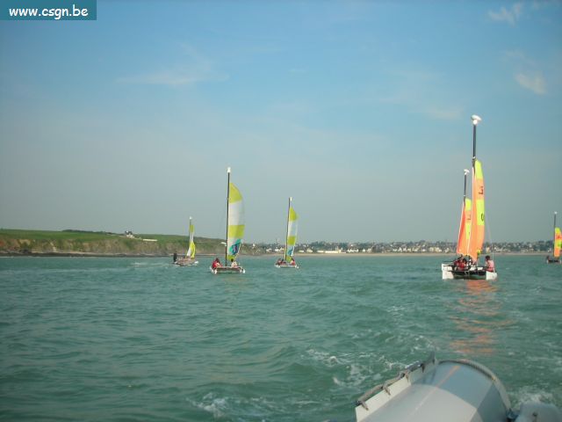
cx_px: 281
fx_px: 617
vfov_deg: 37.7
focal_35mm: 38
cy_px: 211
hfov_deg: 49.0
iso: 50
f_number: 6.4
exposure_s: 1/157
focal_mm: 6.3
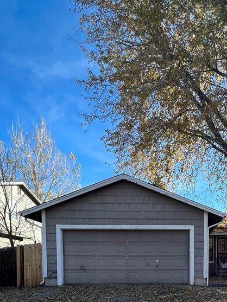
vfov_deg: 53.2
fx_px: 245
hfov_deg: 46.8
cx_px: 186
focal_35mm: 28
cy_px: 286
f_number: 1.8
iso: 32
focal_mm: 1.57
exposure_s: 1/292
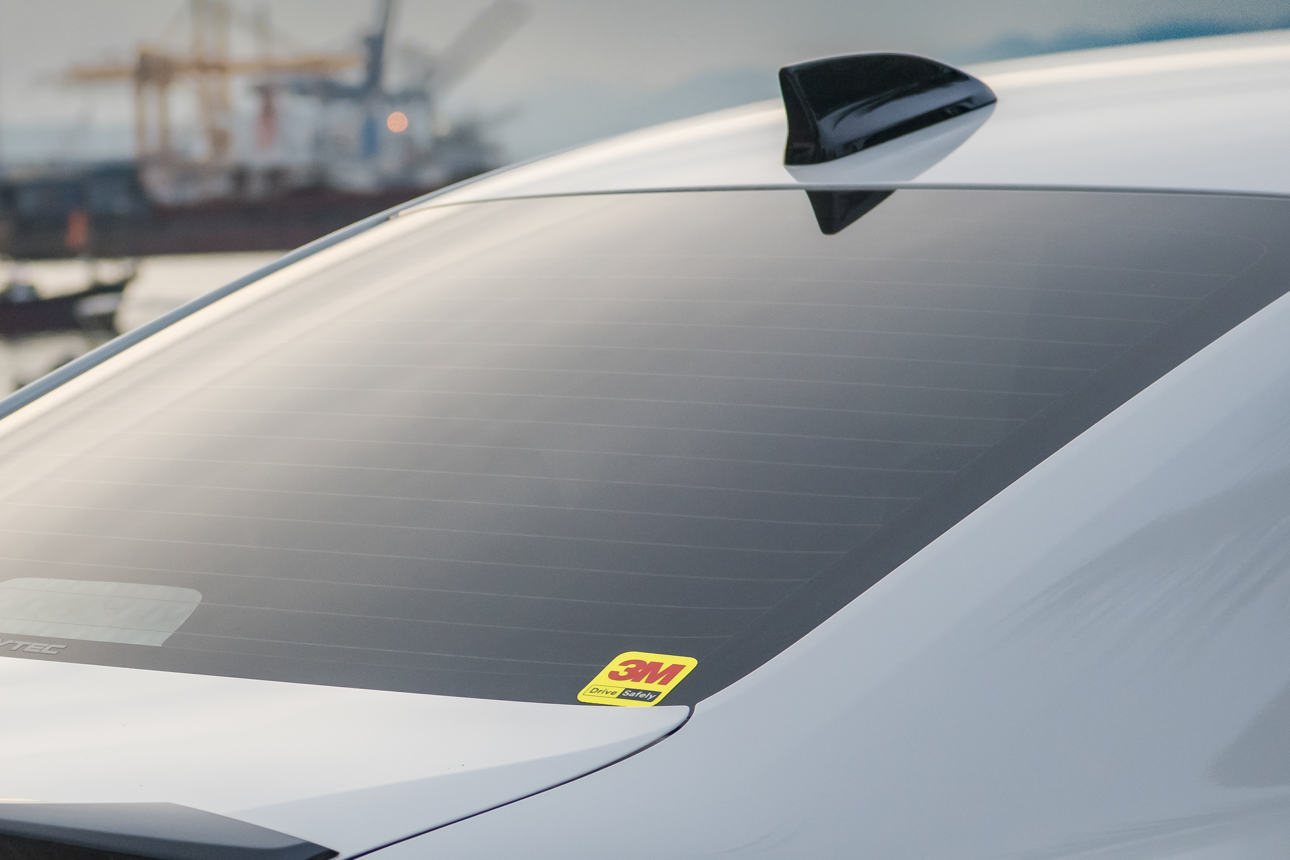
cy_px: 603
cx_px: -94
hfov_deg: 11.1
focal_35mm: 183
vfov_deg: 7.5
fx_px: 6557
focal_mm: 70
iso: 400
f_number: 5.6
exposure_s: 1/60
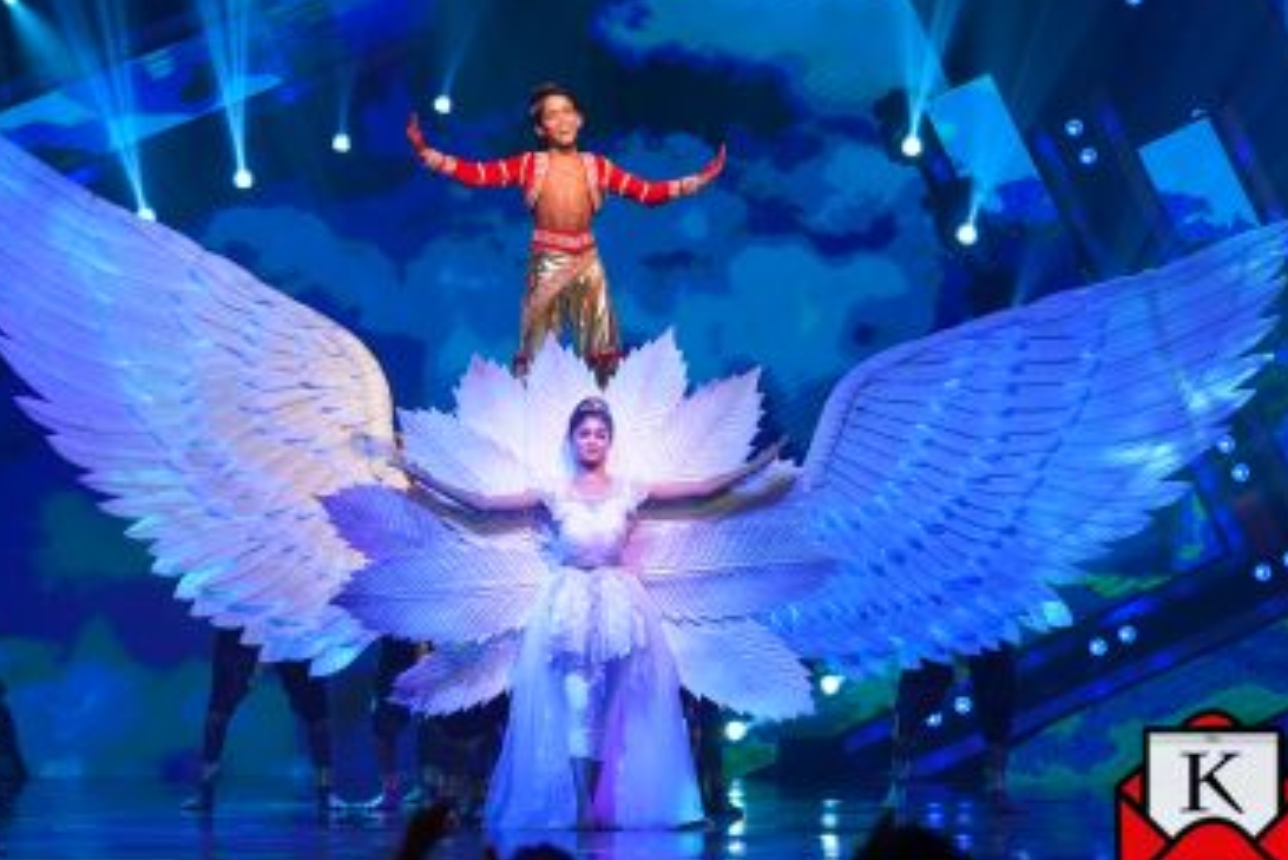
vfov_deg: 15.0
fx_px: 3257
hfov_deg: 22.4
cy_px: 426
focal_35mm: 91
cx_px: 577
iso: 4000
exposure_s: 1/500
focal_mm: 74
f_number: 3.5
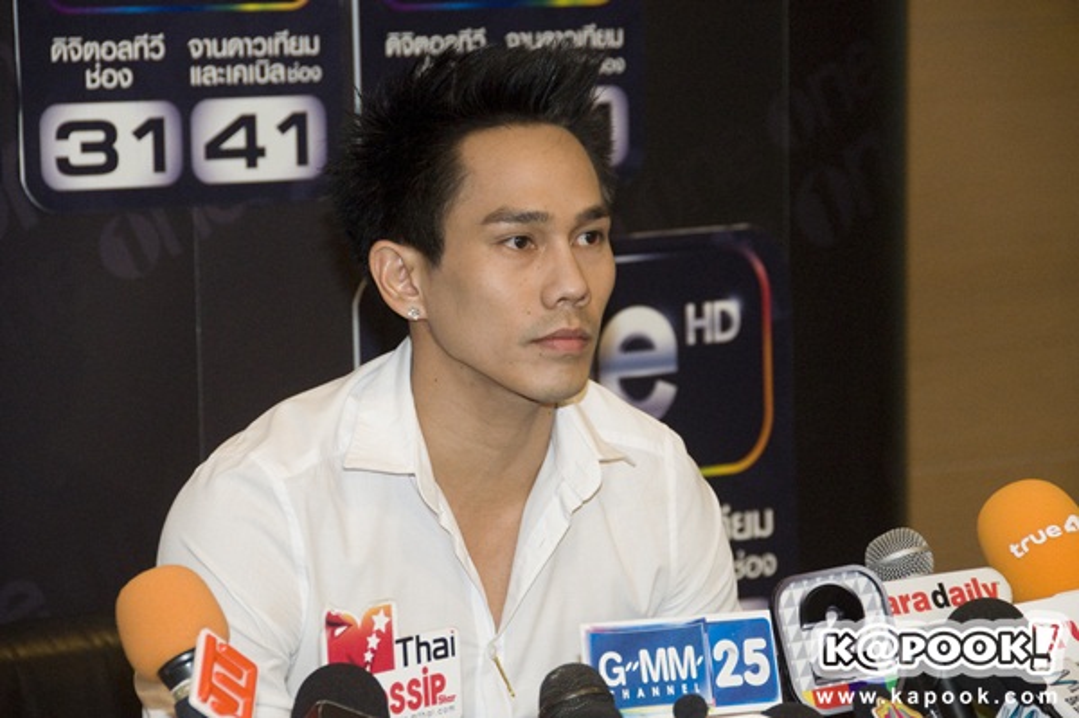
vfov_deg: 8.7
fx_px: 4717
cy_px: 359
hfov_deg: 13.1
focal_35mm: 158
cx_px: 540
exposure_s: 1/125
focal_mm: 105
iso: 1250
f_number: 5.6
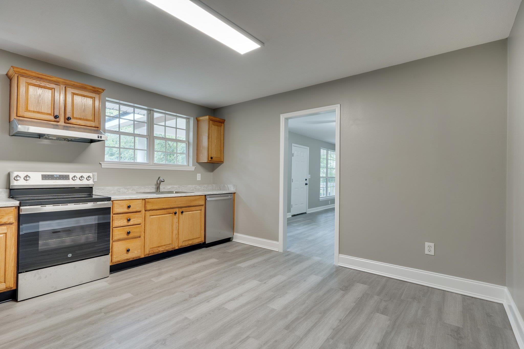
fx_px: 247
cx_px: 262
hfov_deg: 93.3
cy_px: 174
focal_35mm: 17
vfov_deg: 70.4
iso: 100
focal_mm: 17
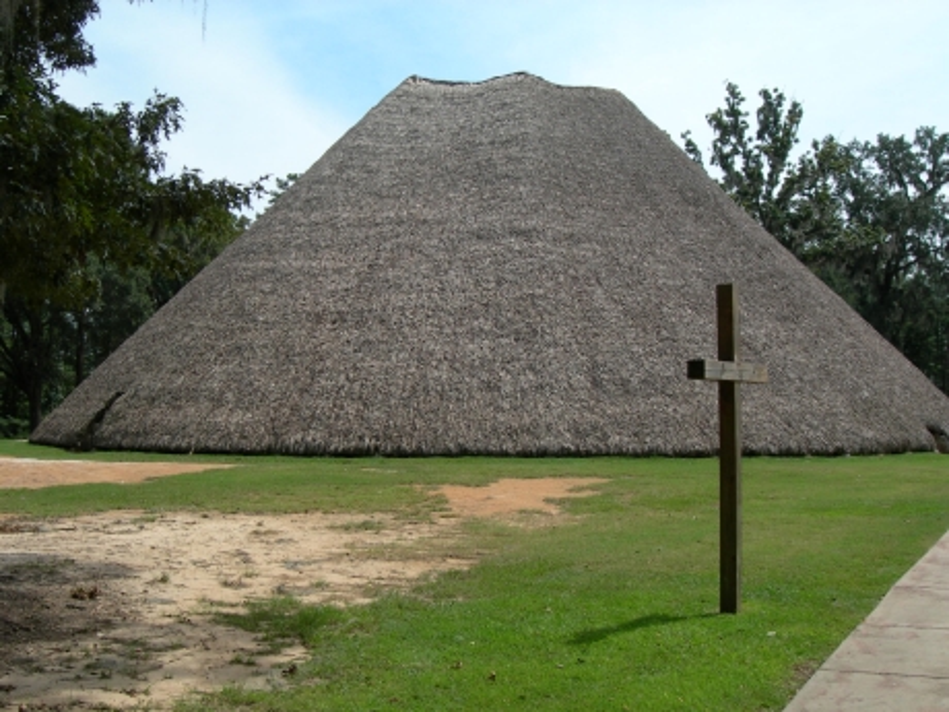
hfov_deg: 45.8
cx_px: 474
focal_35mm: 41
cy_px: 356
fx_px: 1124
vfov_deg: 35.1
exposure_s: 1/417
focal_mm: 8.5
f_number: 4.9
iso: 50
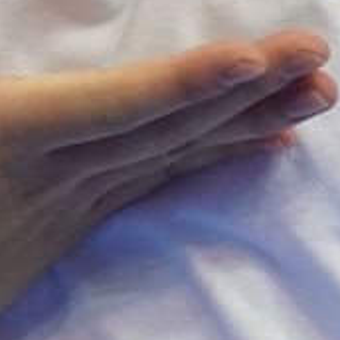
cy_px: -629
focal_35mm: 3554
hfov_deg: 0.5
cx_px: 700
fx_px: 39493
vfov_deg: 0.5
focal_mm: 400
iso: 2000
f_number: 2.8
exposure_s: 1/500
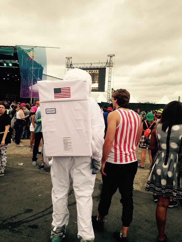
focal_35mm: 33
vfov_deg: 55.4
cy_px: 121
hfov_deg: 42.9
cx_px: 91
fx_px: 231
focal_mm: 4.12
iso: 50
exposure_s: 1/184
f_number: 2.4
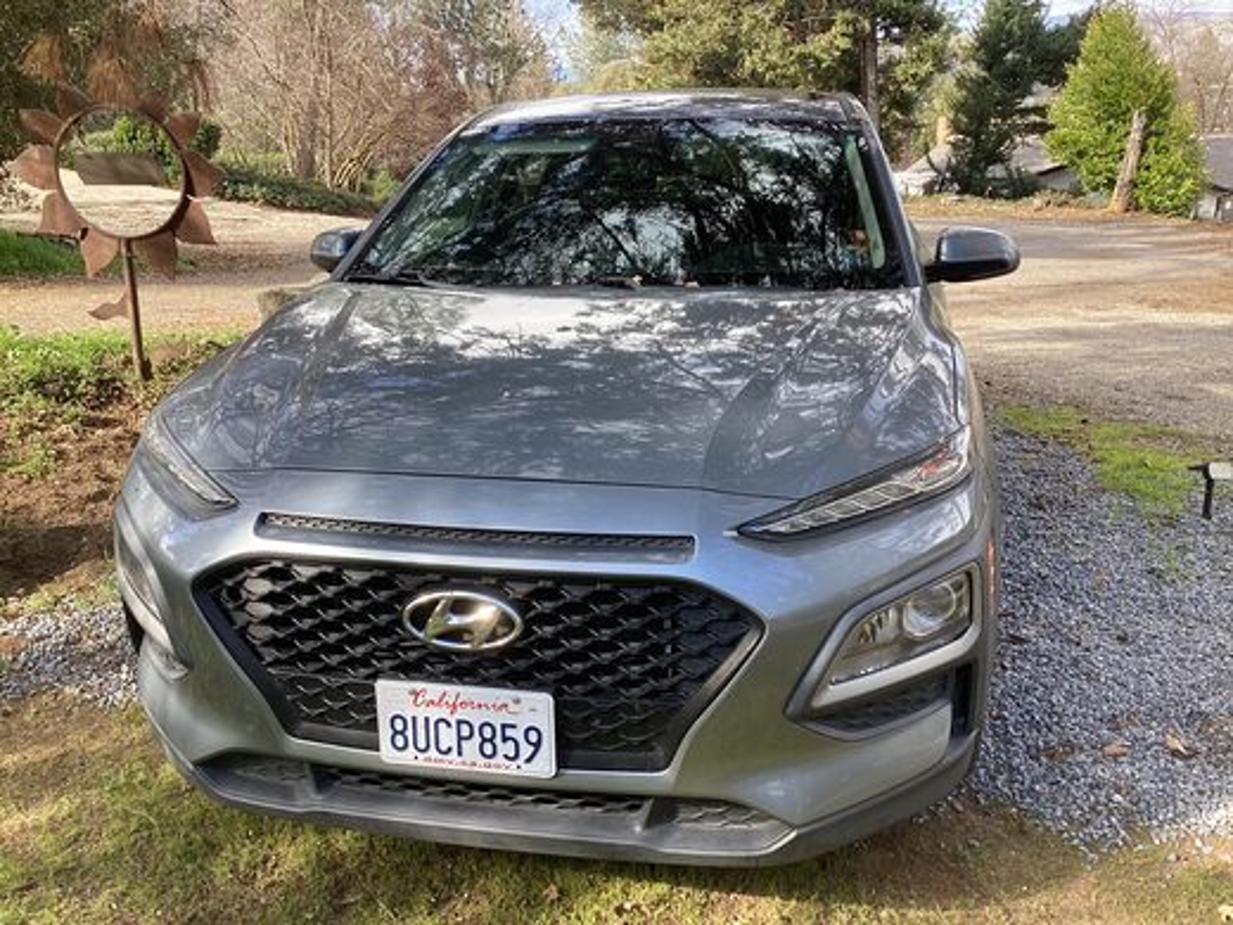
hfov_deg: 58.4
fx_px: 1104
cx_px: 616
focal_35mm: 31
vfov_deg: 45.4
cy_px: 462
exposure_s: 1/120
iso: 25
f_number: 2.4
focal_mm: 3.3
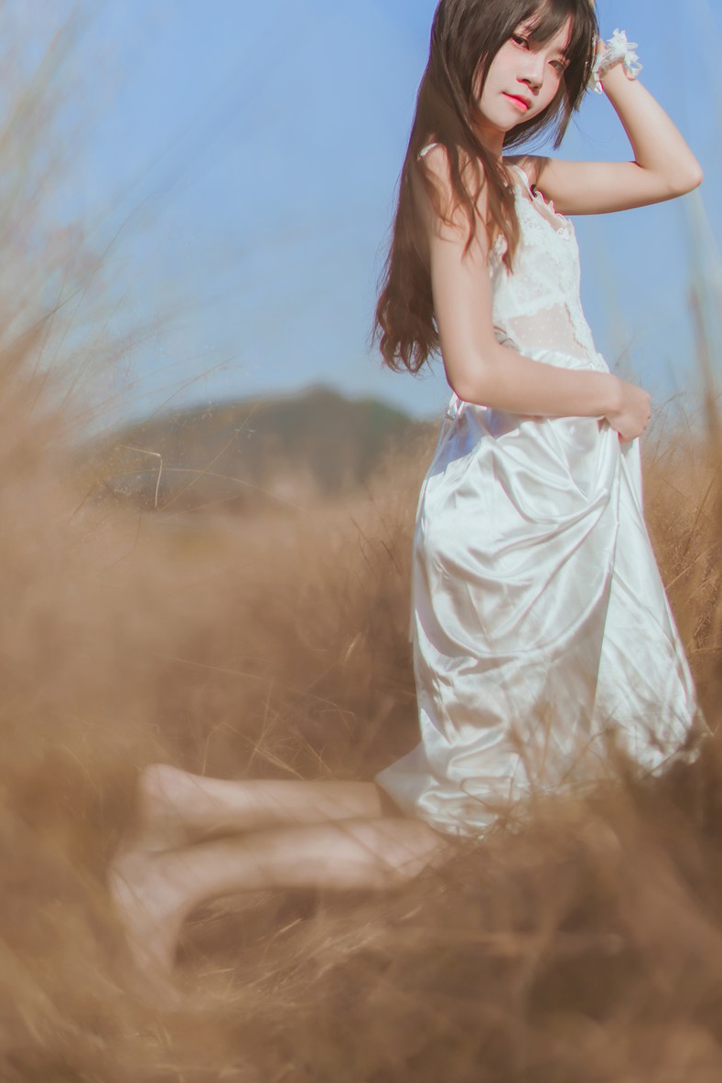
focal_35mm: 76
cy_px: 359
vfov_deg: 26.5
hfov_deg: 17.9
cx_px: 396
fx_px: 2287
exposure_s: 1/8000
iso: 64
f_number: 1.4
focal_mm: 50
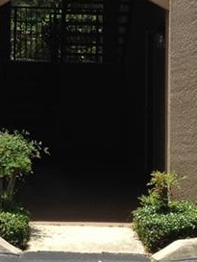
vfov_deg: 13.1
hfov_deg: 10.2
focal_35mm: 145
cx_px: 15
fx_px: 1099
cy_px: -89
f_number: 2.4
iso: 50
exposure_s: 1/1106
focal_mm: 4.12
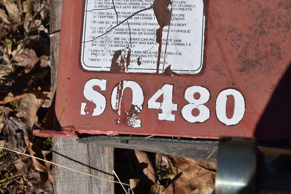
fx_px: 667
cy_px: 97
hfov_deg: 24.6
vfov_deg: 16.6
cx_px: 146
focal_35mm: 82
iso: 100
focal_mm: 55
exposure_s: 1/320
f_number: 9
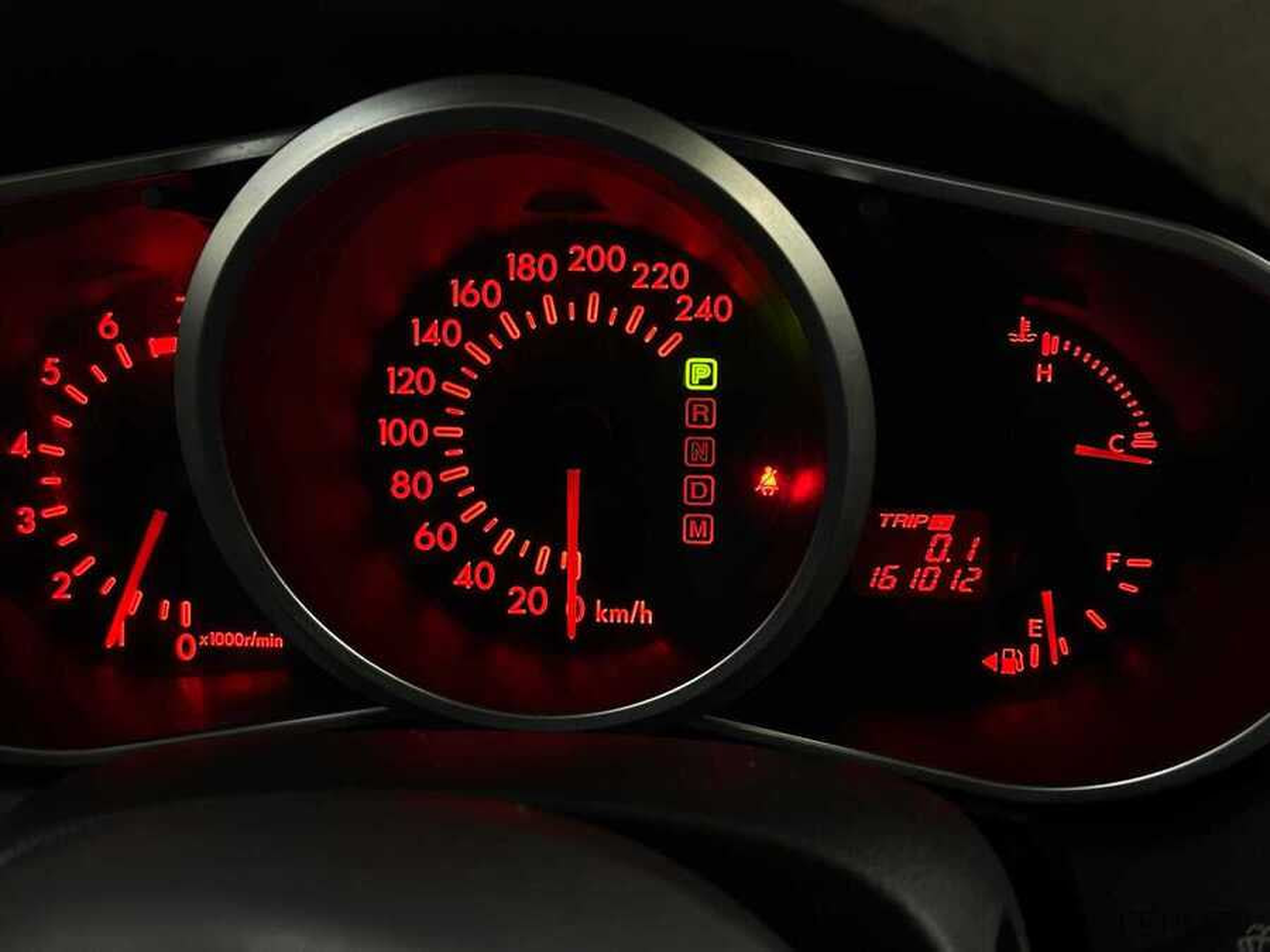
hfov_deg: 39.7
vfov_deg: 30.3
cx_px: 635
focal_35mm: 48
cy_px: 476
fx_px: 1761
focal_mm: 6.86
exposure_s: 1/50
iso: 200
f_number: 1.78
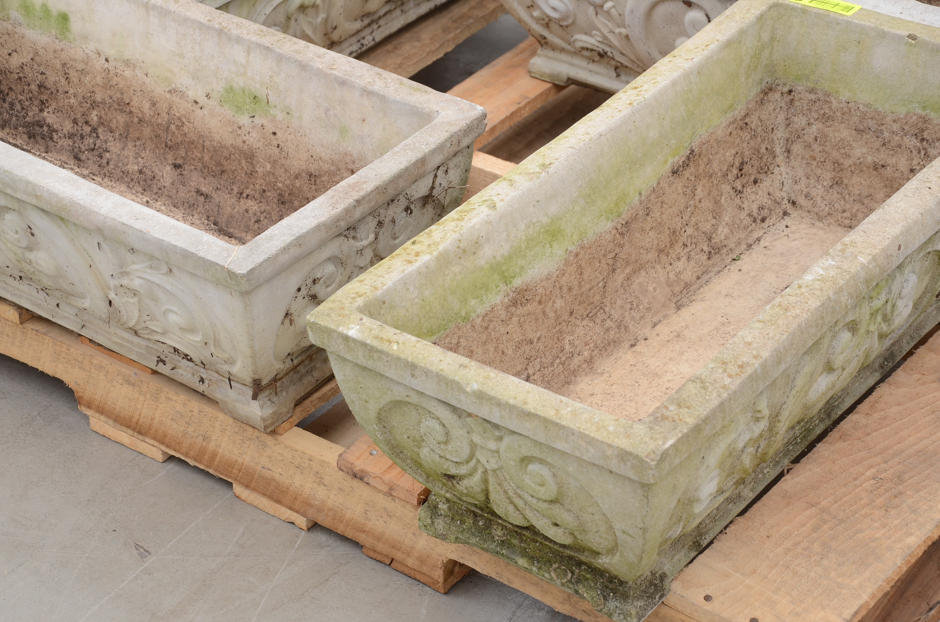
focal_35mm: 93
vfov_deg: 14.6
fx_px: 2423
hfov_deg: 22.0
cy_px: 311
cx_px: 470
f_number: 6.3
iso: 400
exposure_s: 1/125
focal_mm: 62
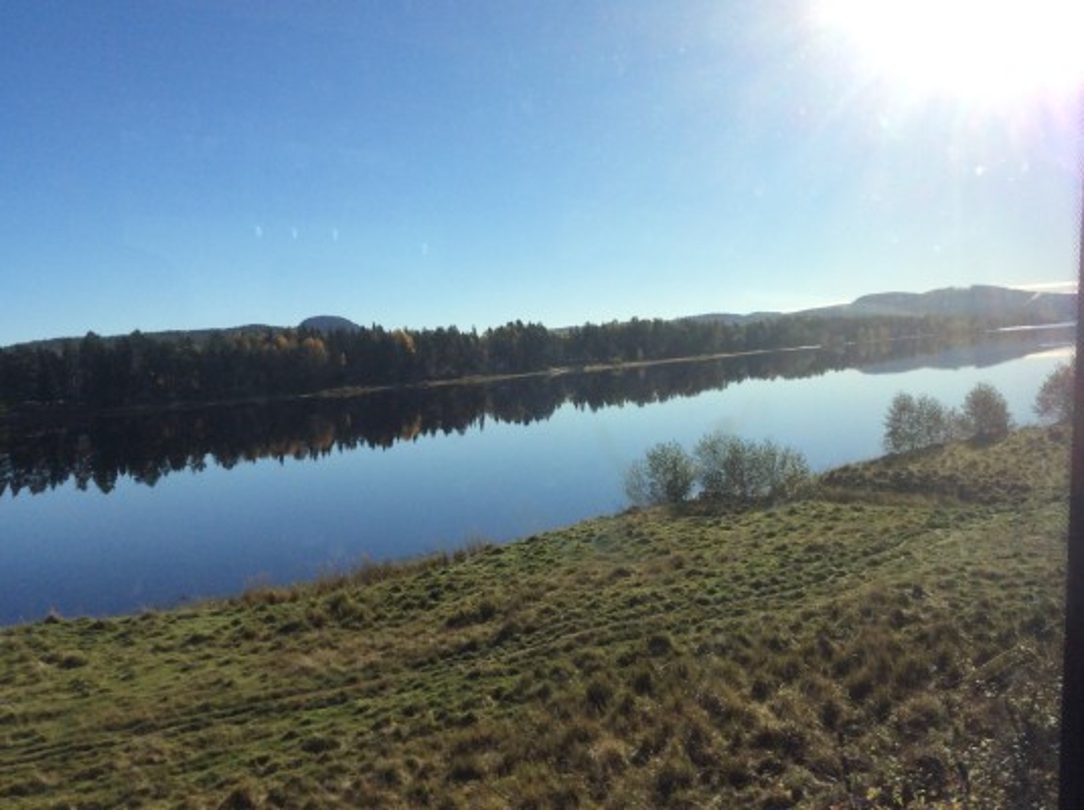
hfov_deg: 56.9
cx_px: 542
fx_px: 1001
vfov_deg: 44.1
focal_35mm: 32
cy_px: 405
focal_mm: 3.3
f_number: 2.4
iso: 32
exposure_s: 1/1003
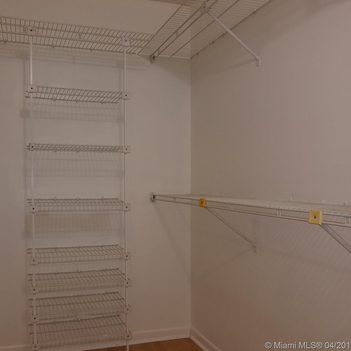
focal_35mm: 31
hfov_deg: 51.8
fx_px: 356
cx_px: 125
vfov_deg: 52.5
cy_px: 174
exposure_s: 1/60
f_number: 1.7
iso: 64
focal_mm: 4.2
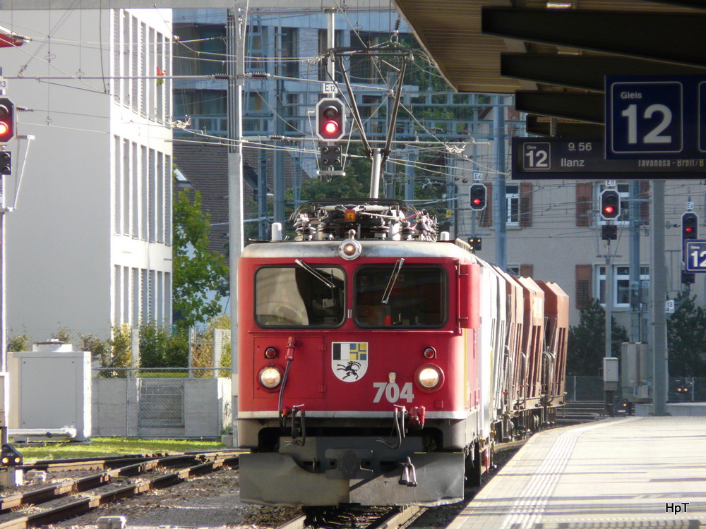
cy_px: 264
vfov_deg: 3.0
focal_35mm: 504
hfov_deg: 3.9
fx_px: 10279
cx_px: 353
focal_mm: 82.8
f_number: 4.2
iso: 200
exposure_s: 1/320
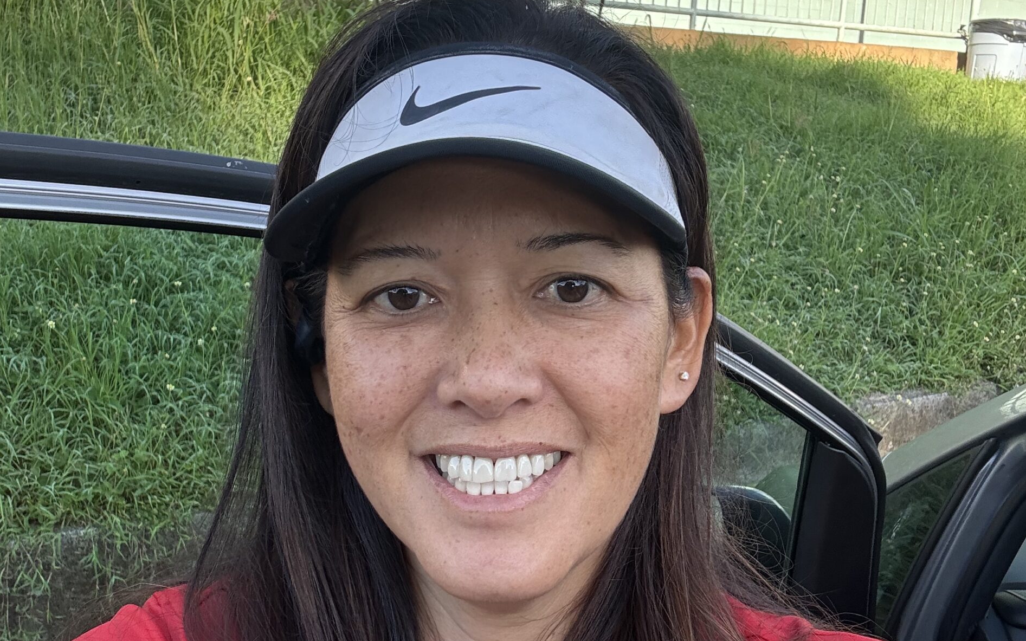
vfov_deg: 29.8
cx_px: 517
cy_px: 387
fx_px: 1202
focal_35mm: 43
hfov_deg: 46.2
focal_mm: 2.69
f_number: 1.9
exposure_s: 1/172
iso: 32
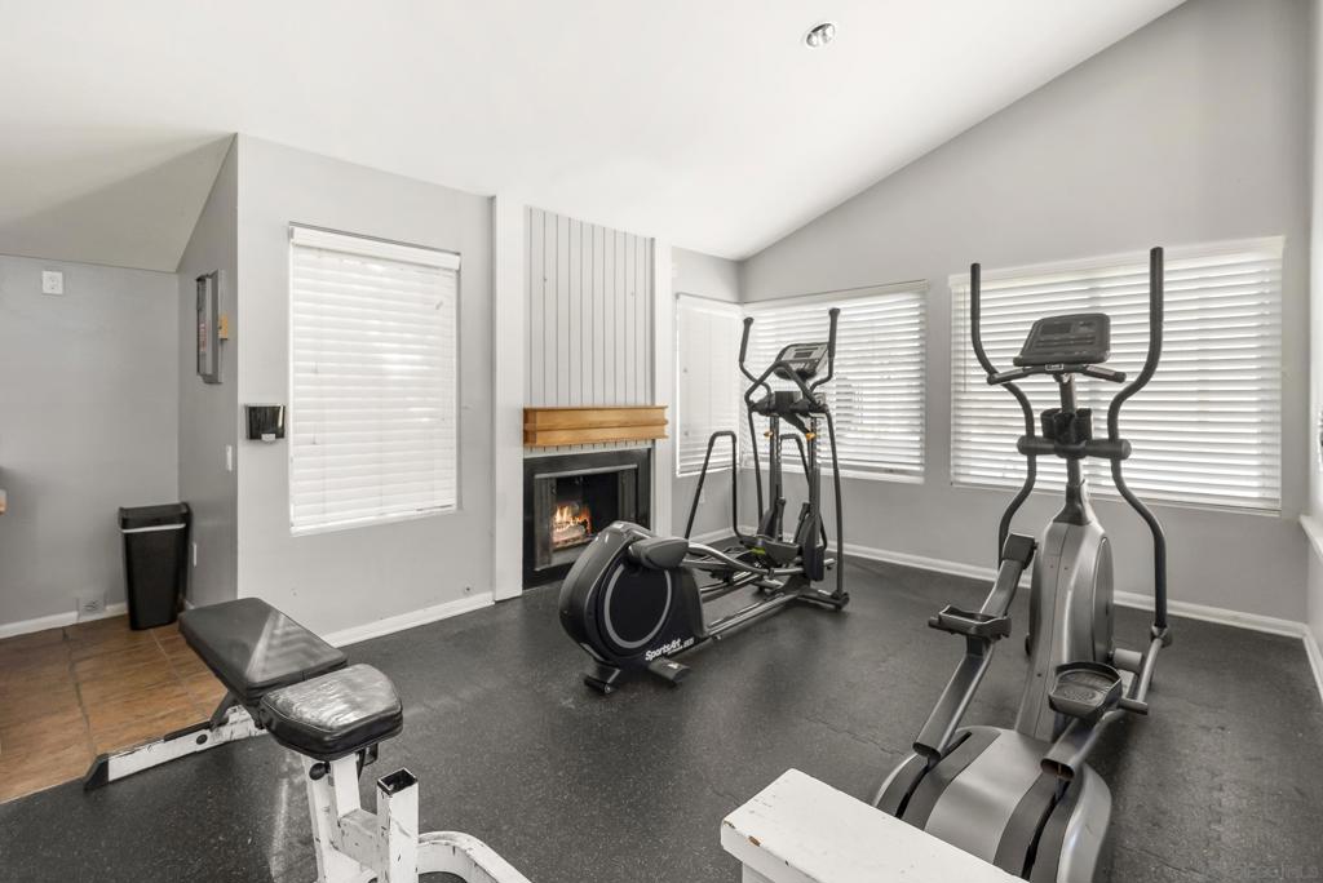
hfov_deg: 96.7
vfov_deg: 73.8
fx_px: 588
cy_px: 442
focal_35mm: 16
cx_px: 662
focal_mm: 16
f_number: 5
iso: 500
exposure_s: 1/50
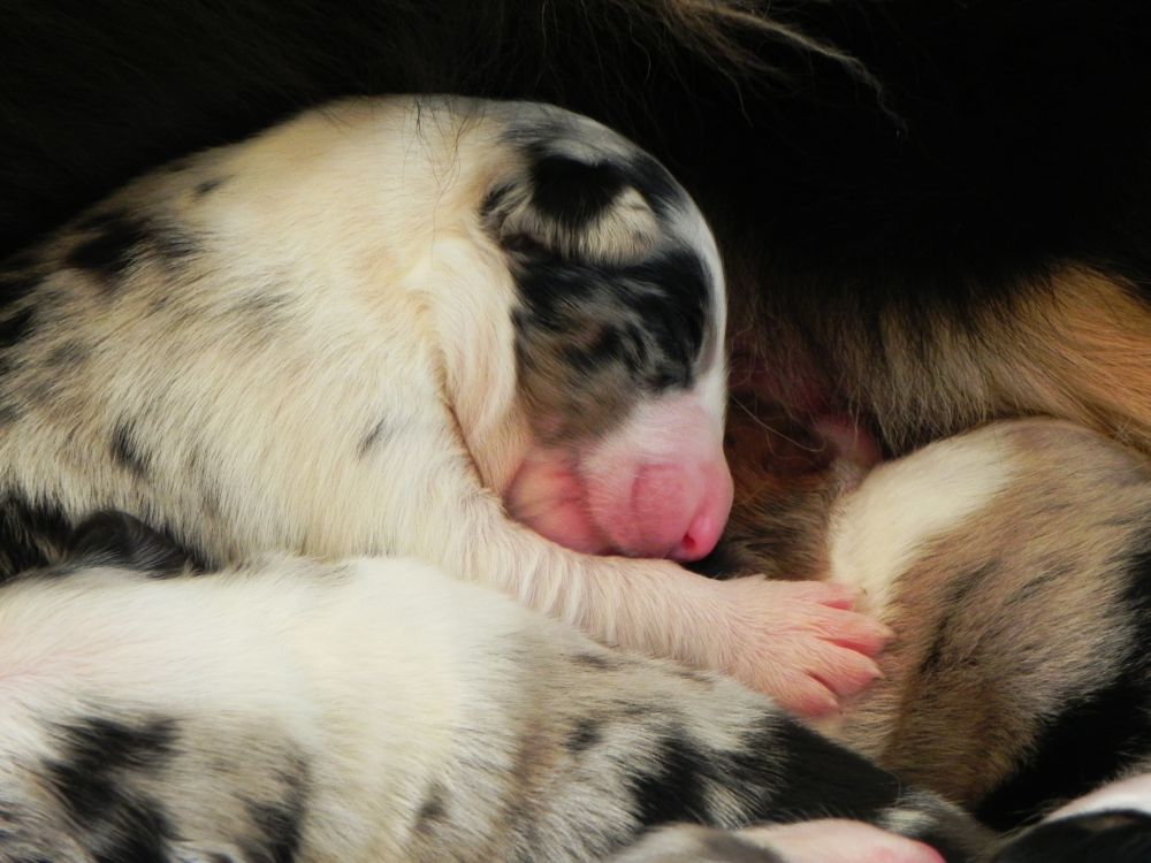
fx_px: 3890
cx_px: 576
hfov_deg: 16.8
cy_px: 432
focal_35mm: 117
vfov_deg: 12.7
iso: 386
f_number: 4
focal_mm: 20.8
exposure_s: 1/30
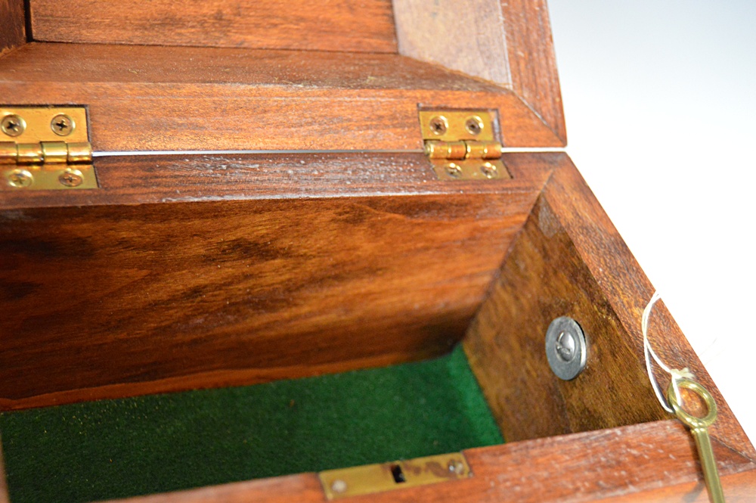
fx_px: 1070
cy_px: 252
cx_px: 378
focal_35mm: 51
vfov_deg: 26.4
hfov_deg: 38.9
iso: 3200
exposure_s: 1/40
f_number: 4.5
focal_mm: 34
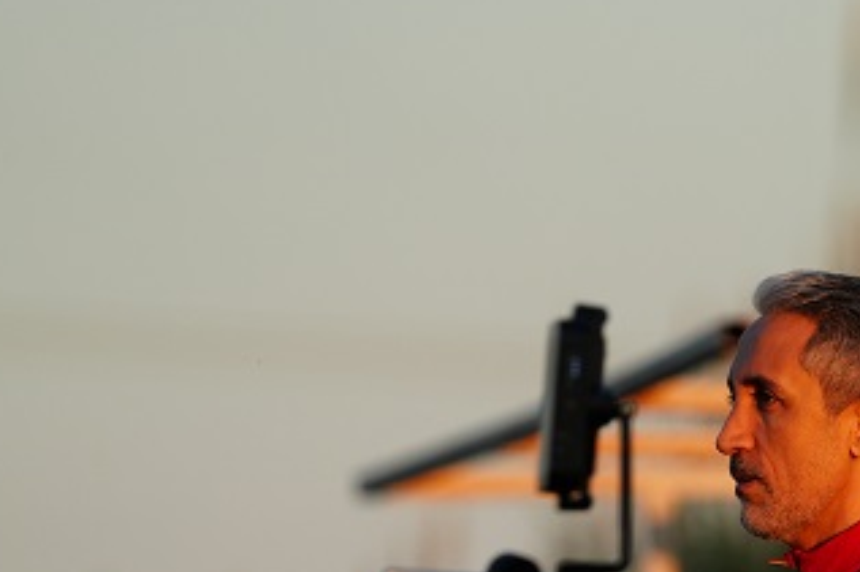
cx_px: 807
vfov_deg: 1.4
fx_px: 23350
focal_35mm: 978
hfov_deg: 2.1
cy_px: 526
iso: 1250
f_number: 6.3
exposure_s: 1/2000
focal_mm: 496
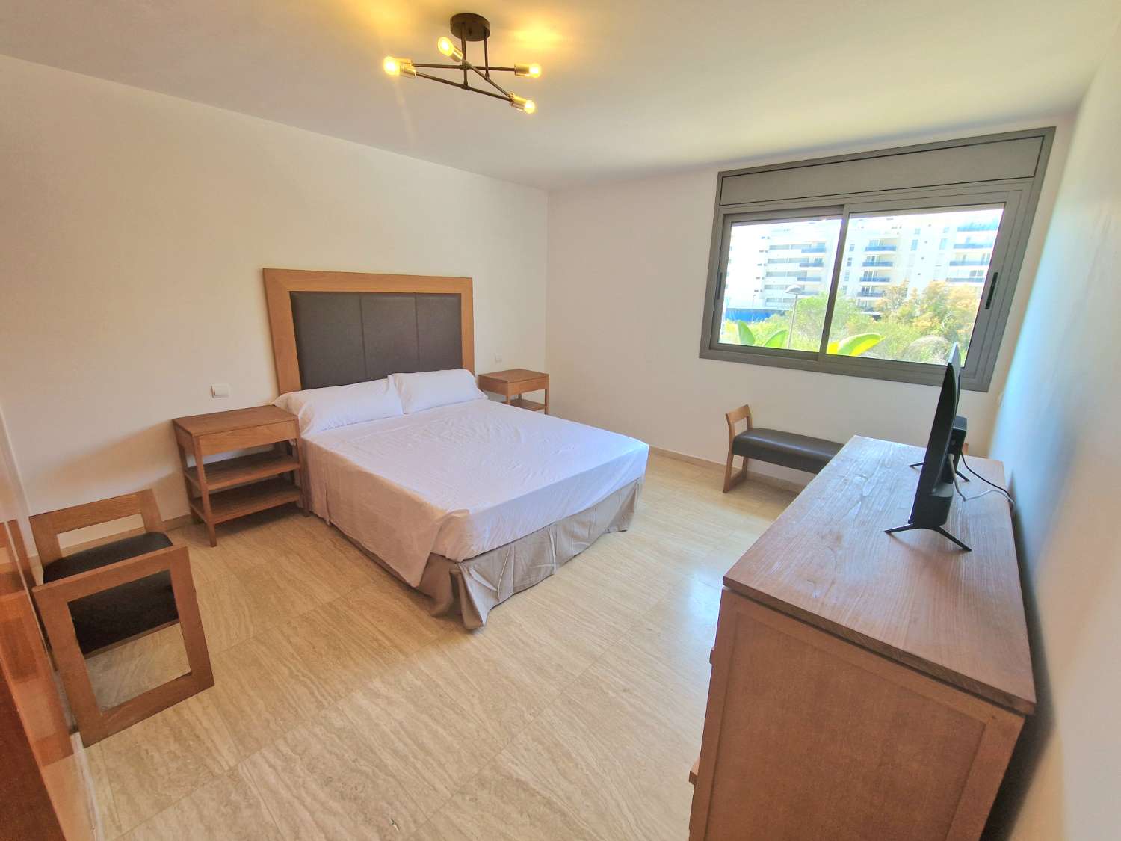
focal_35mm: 13
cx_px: 560
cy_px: 420
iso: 50
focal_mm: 2.2
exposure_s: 1/104
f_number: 2.2
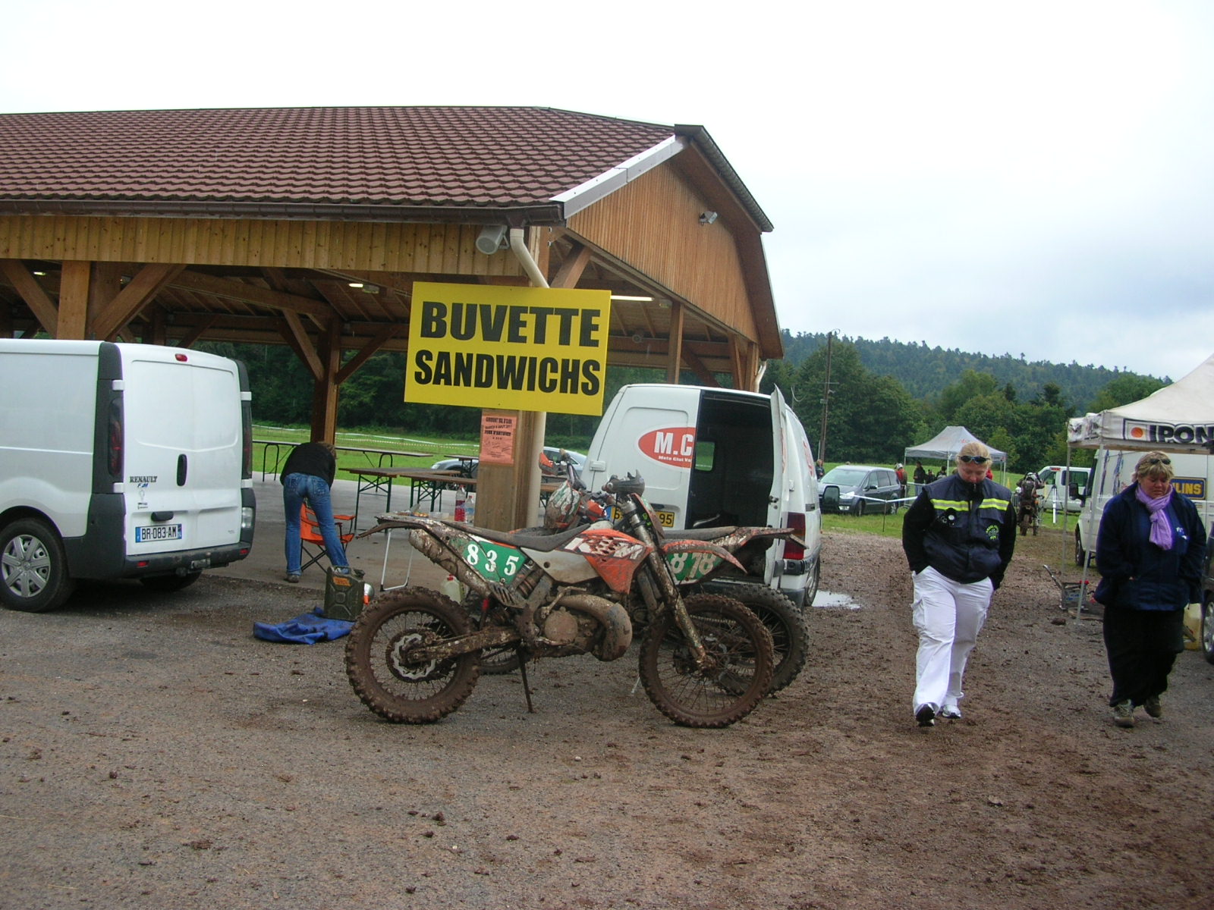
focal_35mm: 35
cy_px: 455
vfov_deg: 40.7
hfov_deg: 52.6
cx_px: 607
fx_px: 1227
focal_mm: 5.8
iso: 50
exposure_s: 1/424
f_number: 2.8
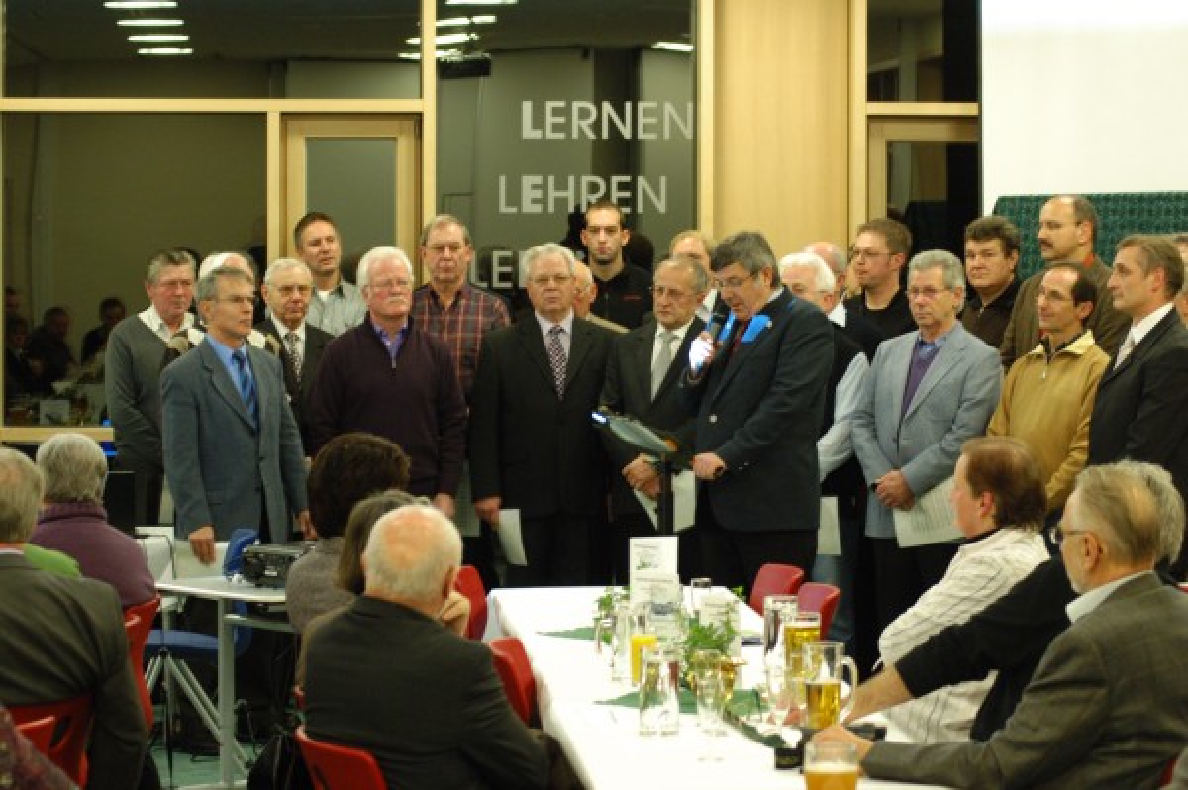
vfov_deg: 13.0
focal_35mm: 105
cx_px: 594
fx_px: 3462
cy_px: 395
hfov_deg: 19.5
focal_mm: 70
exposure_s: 1/13
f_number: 5.6
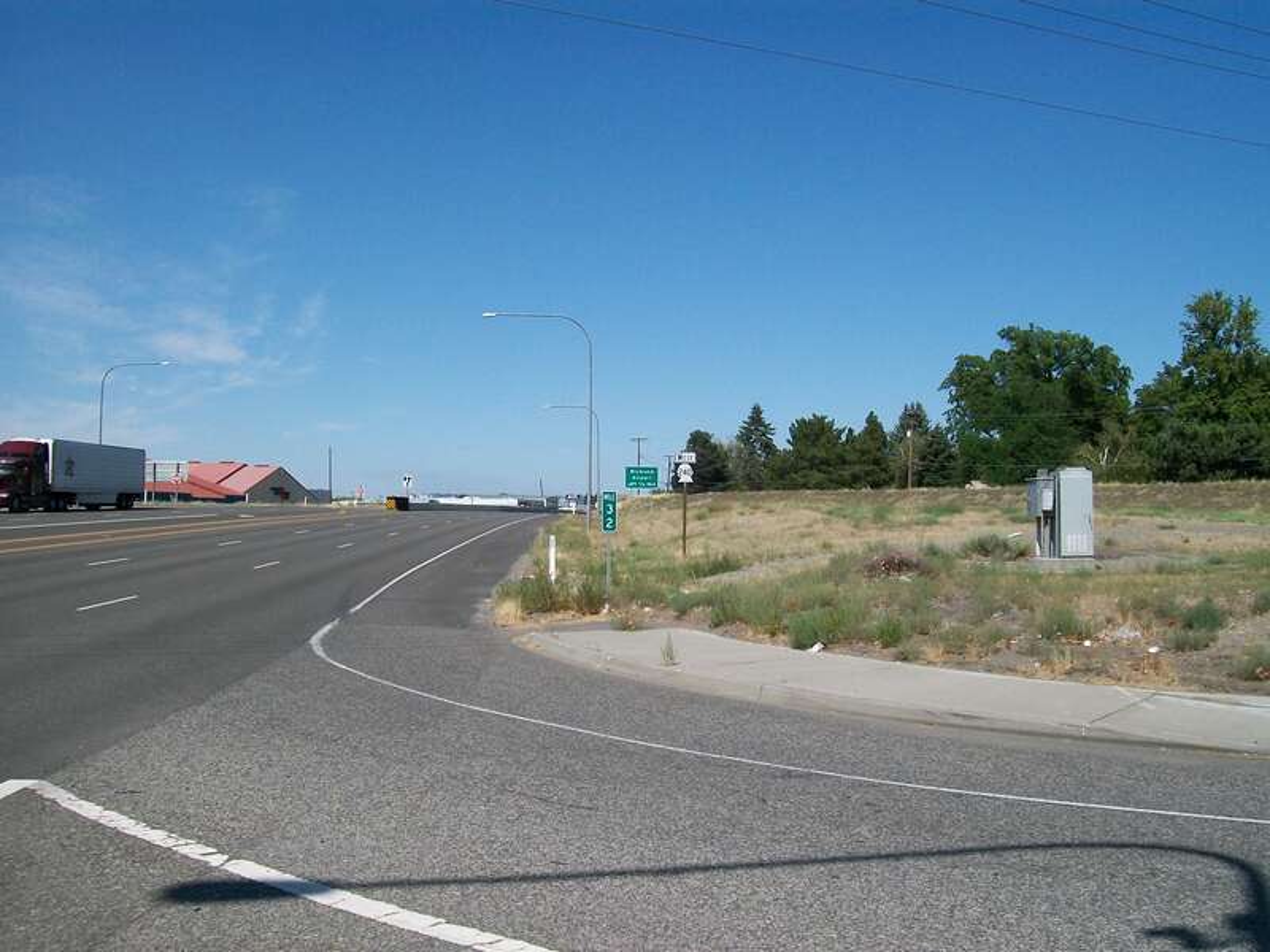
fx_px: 1321
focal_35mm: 36
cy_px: 476
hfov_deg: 51.4
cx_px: 635
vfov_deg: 39.7
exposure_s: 1/800
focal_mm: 6
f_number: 4.8
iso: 80
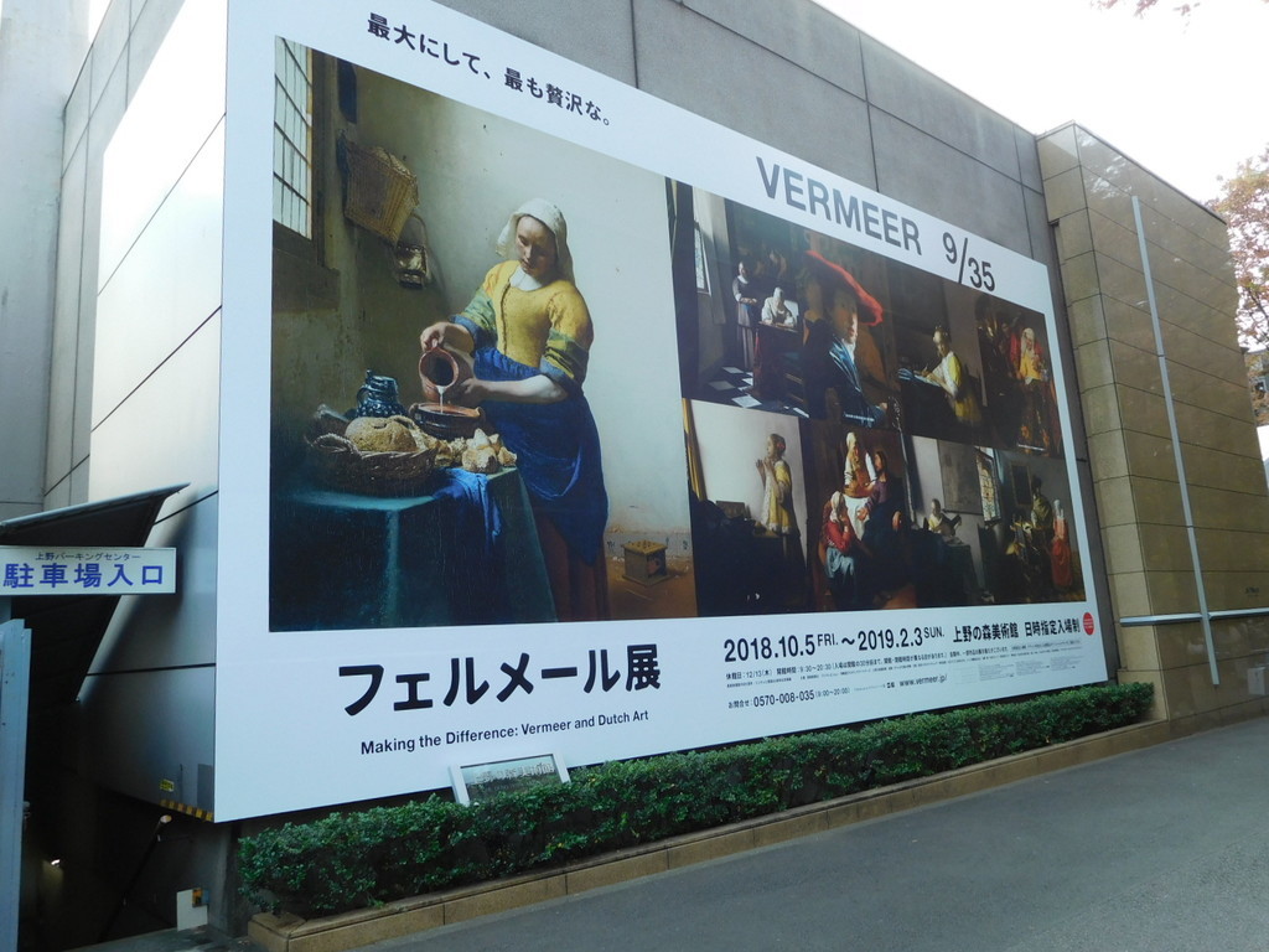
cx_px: 634
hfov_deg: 69.4
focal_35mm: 25
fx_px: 916
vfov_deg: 54.9
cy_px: 476
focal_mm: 4.5
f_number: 3.4
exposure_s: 1/100
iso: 125
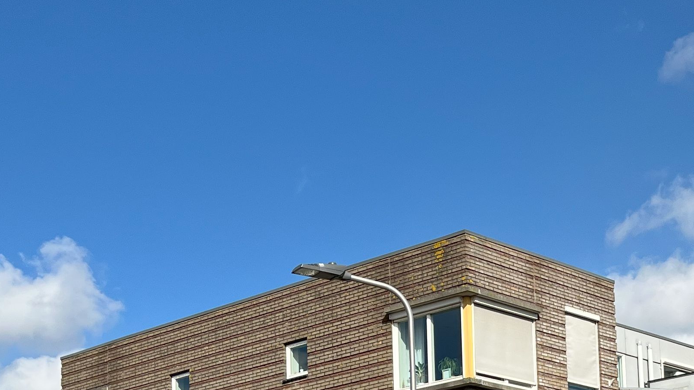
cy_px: 477
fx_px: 1307
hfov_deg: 29.1
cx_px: 556
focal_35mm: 71
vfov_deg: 16.3
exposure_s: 1/4149
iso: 50
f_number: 1.6
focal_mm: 5.1
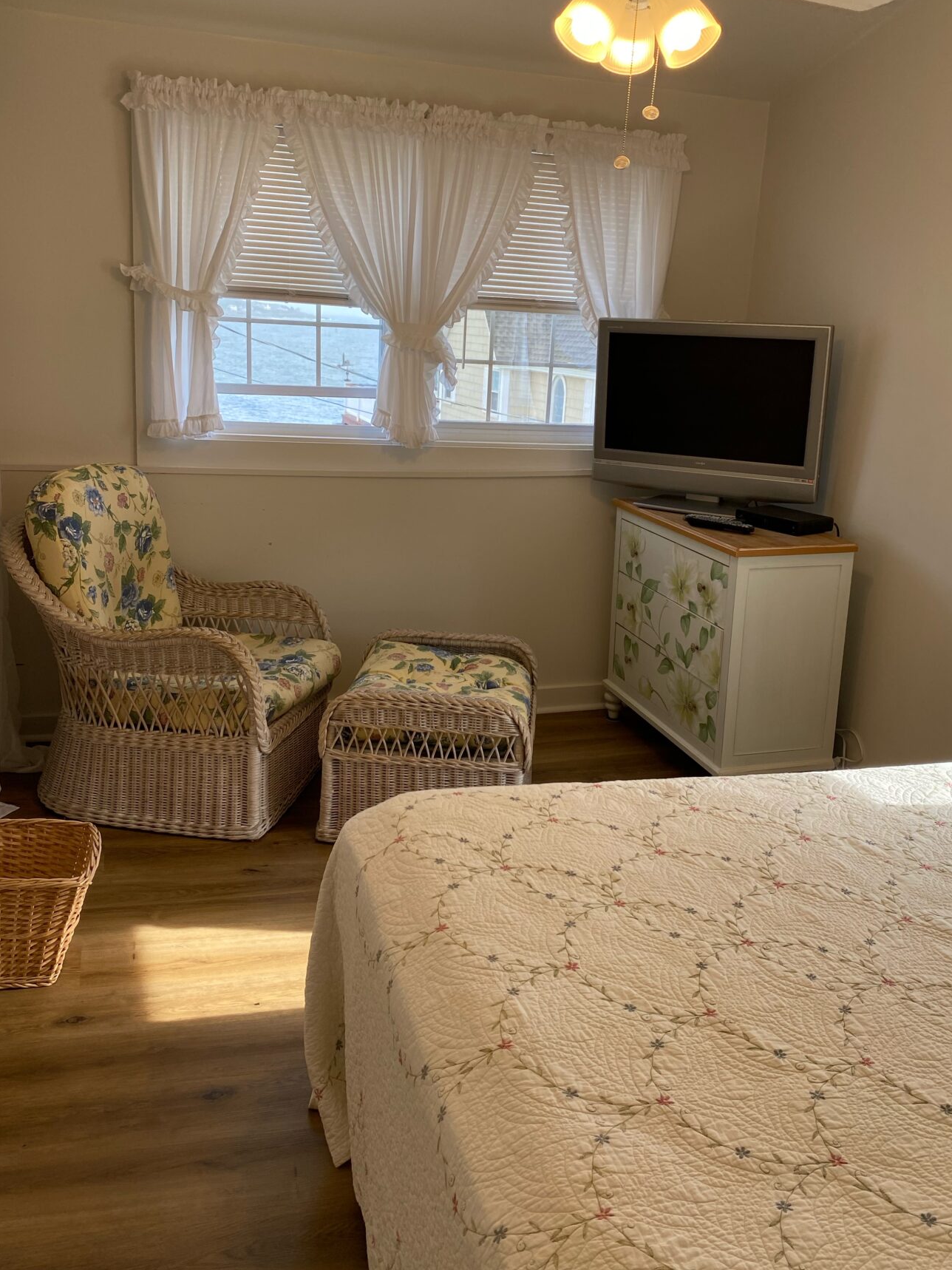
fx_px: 1137
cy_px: 597
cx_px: 495
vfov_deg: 58.3
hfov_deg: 45.4
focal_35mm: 31
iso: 32
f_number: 1.8
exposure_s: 1/154
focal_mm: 4.25
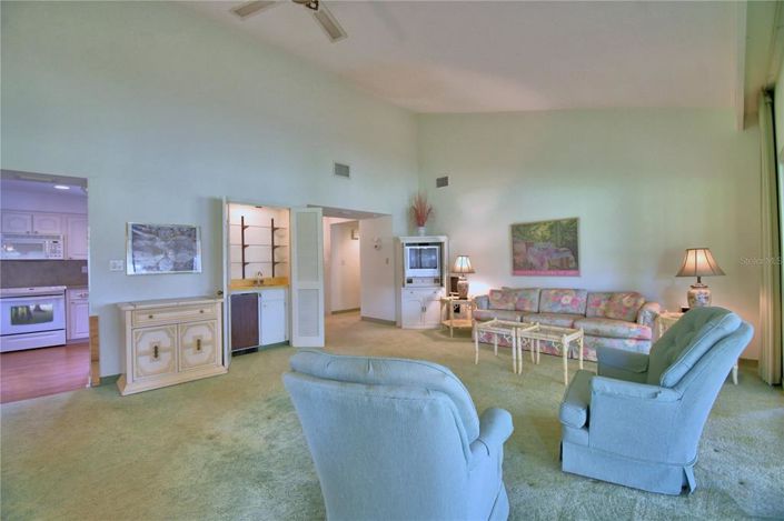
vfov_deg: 77.2
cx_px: 392
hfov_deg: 100.4
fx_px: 326
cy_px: 260
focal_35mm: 15
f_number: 4.5
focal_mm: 10
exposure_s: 1/40
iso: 400
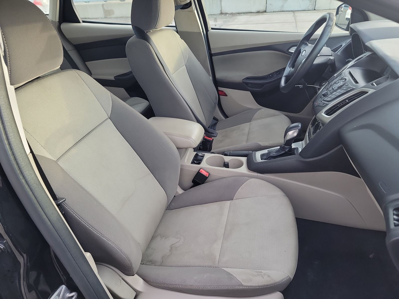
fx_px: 277
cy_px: 150
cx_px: 200
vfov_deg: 56.8
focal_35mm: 24
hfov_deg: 71.6
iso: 91
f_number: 1.8
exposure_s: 1/59
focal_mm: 6.7
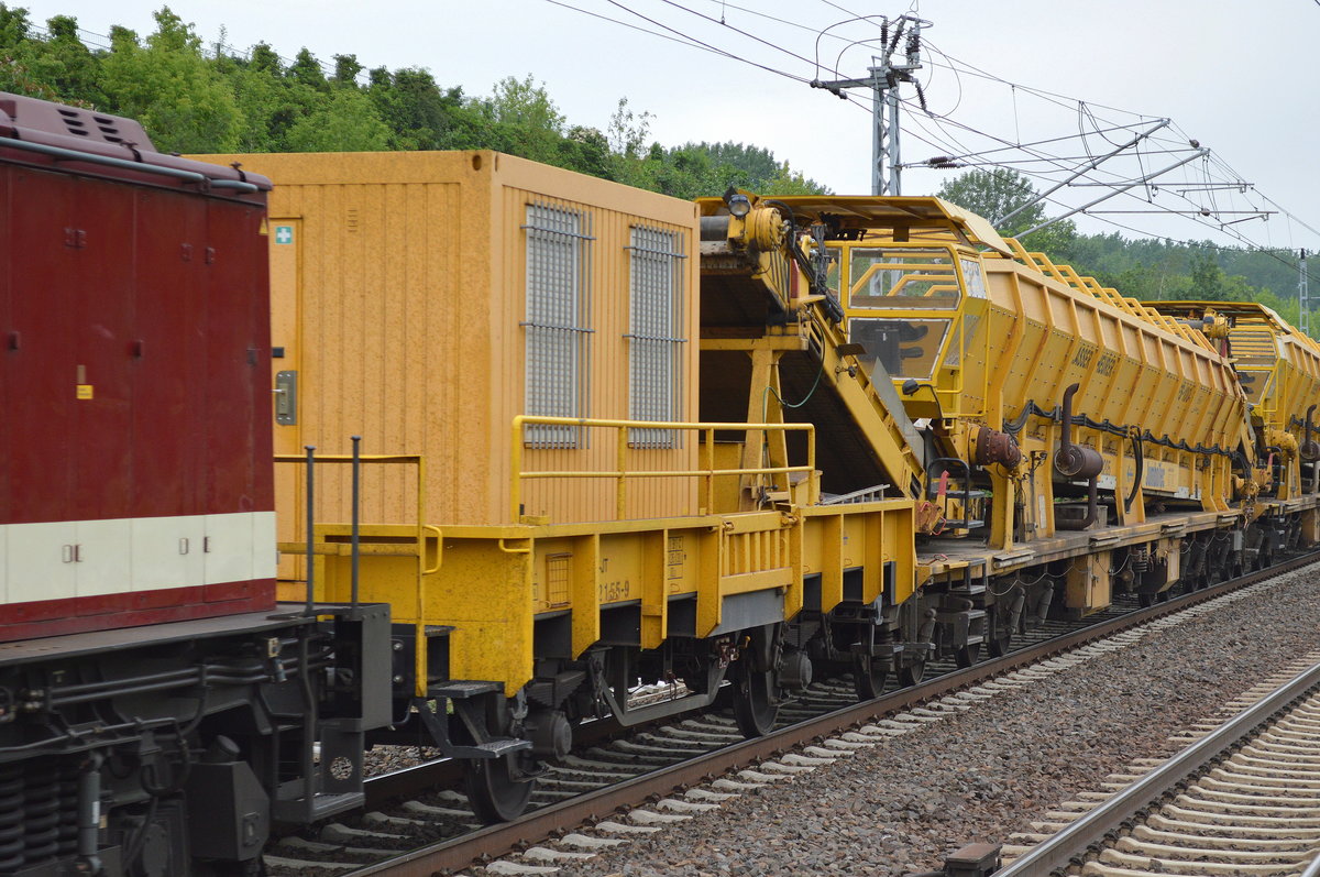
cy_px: 438
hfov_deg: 24.6
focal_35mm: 82
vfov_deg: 16.5
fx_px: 3021
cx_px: 660
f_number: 5.6
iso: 500
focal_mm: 55
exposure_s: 1/500
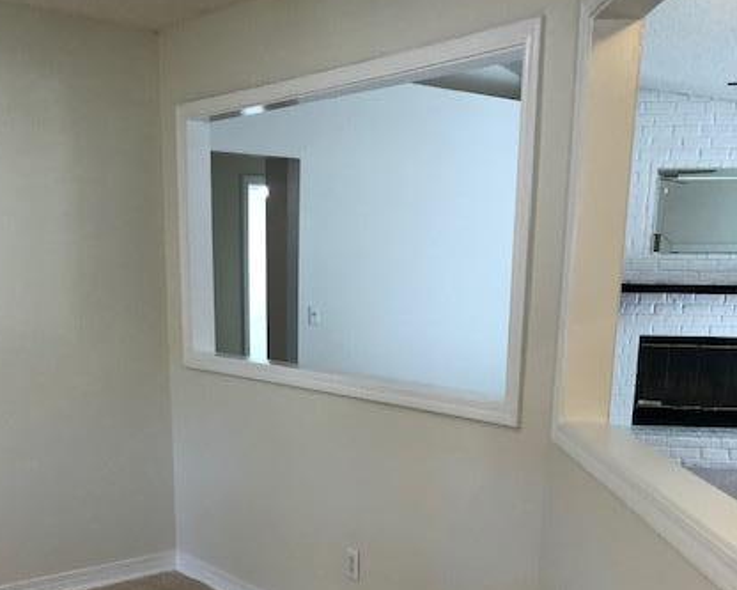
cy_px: 485
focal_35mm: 42
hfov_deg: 43.7
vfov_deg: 34.4
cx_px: 314
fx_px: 916
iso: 40
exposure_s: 1/30
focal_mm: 3.99
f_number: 1.8
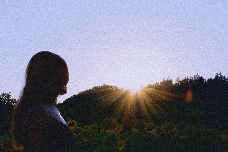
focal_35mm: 102
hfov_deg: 20.0
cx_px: 94
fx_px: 646
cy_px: 73
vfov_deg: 13.4
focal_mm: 50
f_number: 20
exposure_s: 1/200
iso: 100
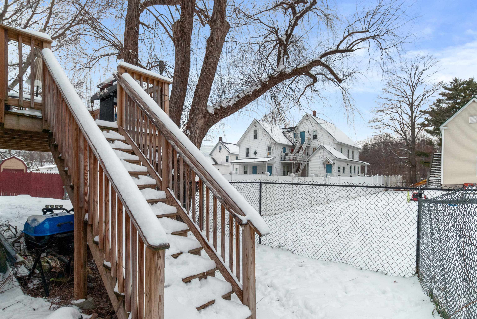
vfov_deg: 67.5
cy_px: 160
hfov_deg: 89.9
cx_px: 238
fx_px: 239
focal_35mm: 18
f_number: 10
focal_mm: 12
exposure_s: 1/250
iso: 200
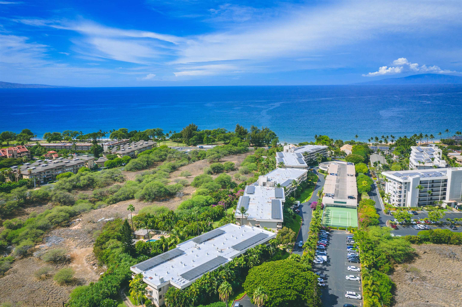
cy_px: 154
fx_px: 359
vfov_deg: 46.4
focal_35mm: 28
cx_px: 231
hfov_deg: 65.5
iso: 100
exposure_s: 1/200
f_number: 4.5
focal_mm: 10.26
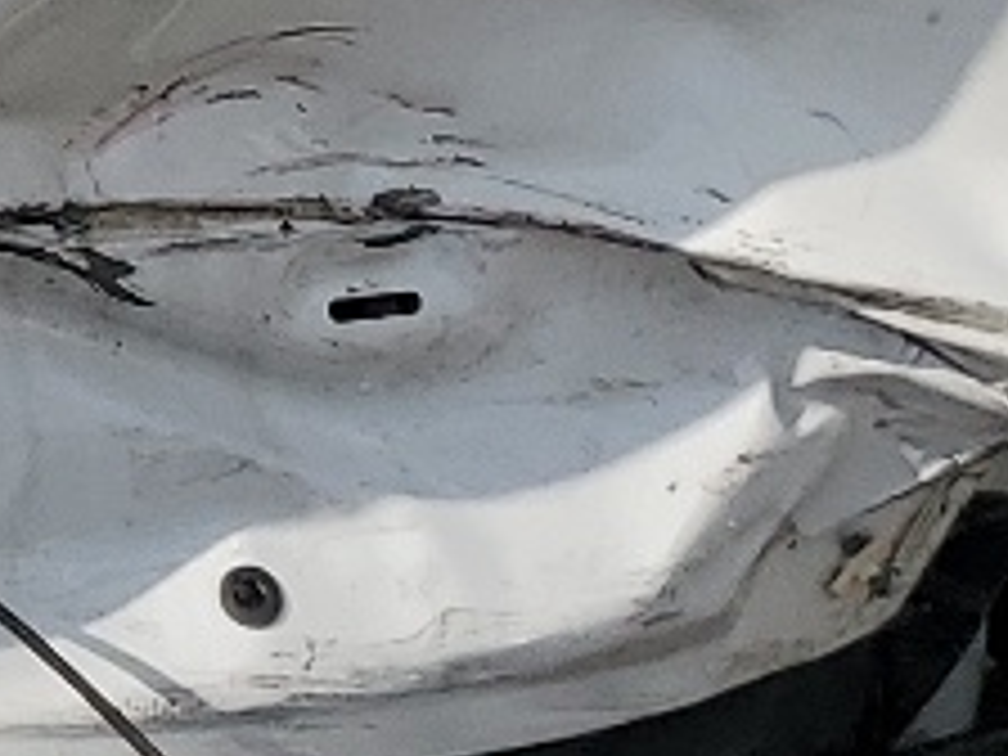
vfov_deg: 7.8
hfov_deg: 9.4
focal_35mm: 186
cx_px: -1458
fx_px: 5416
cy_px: -428
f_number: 1.5
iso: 50
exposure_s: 1/10000
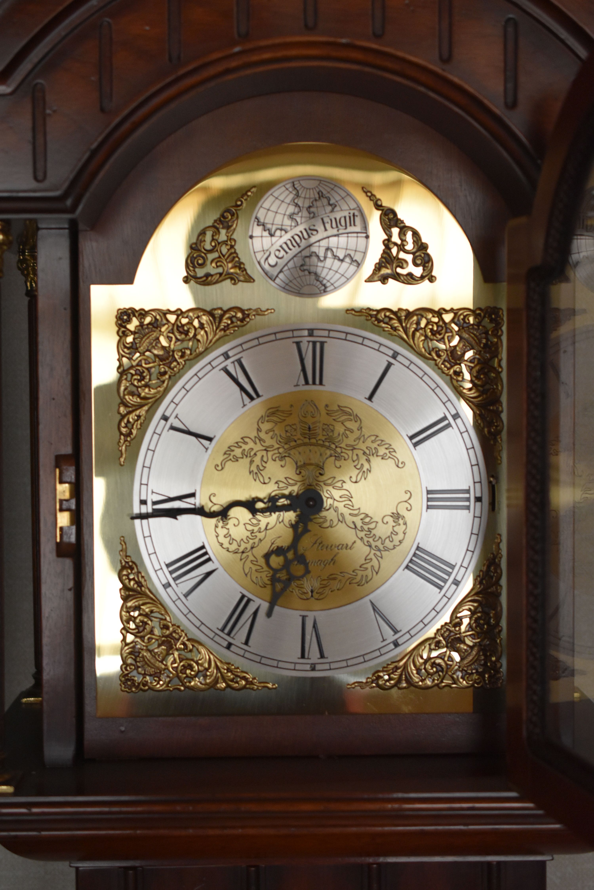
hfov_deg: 22.6
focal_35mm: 60
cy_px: 445
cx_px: 297
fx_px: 1484
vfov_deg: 33.4
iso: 2000
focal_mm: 40
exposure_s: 1/125
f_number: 4
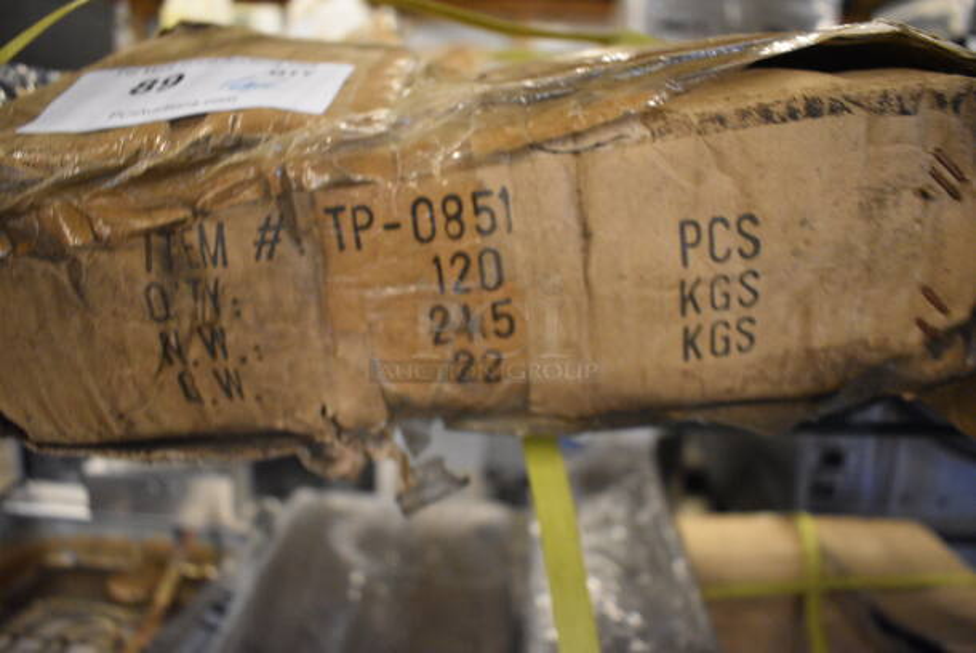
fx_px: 733
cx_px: 488
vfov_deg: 48.0
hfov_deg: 67.3
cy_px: 326
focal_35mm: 27
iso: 3200
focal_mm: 18
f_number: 4
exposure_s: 1/60
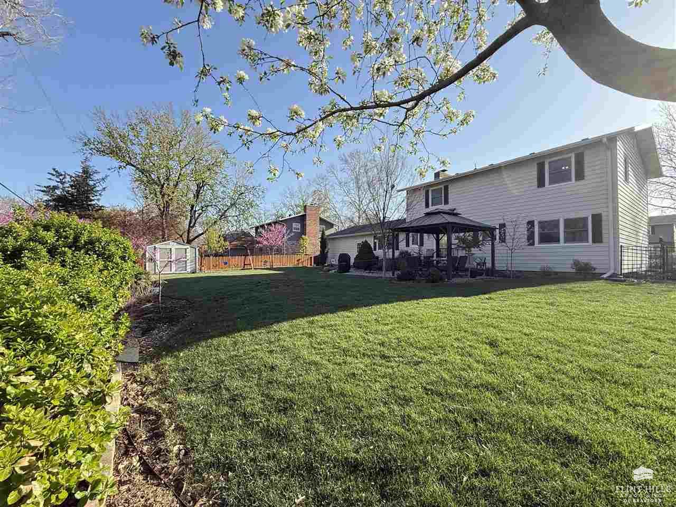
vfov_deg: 85.7
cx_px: 338
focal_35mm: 14
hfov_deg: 102.1
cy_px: 254
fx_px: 273
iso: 64
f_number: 2.2
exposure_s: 1/613
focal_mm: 2.22
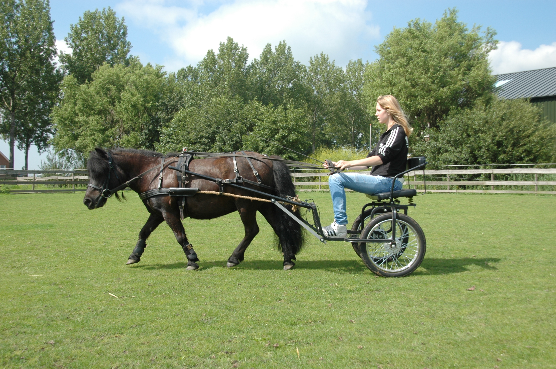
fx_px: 671
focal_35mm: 44
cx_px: 278
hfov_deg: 45.0
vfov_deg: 30.8
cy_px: 184
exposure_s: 1/250
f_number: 8
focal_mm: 29
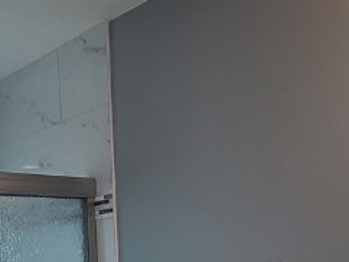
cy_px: 361
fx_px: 555
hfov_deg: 34.1
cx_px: 84
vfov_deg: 22.9
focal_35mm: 55
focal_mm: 2.2
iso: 80
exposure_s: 1/60
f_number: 2.2
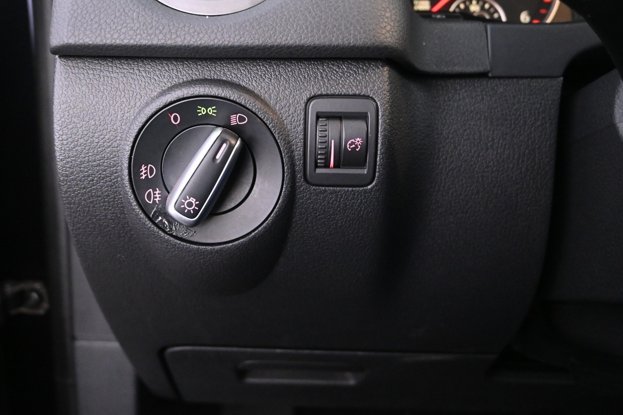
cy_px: 163
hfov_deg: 55.1
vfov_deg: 38.4
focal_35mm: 34
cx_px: 259
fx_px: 594
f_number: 3.5
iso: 3200
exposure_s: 1/15
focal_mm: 17.5
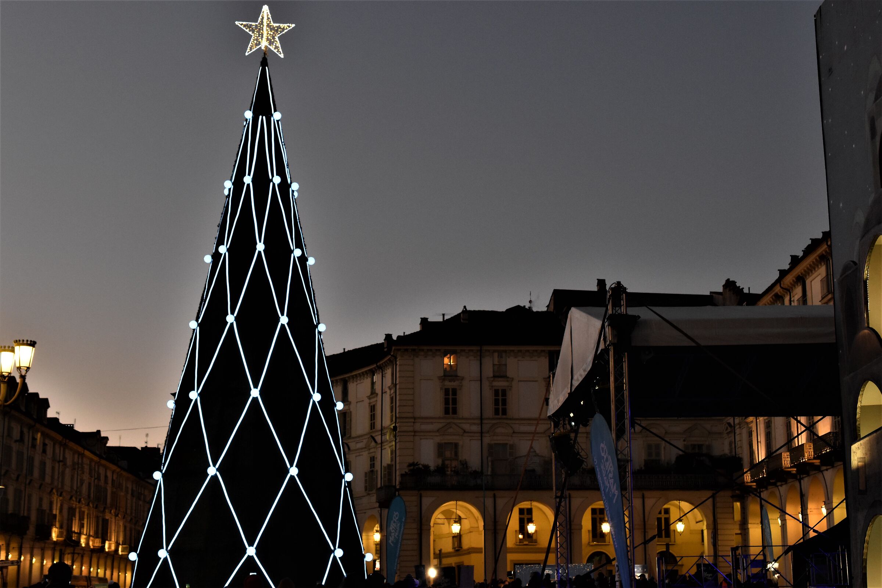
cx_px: 441
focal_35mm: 60
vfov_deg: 22.6
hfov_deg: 33.4
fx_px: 1470
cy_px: 294
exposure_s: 1/60
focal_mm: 40
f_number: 8
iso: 2200
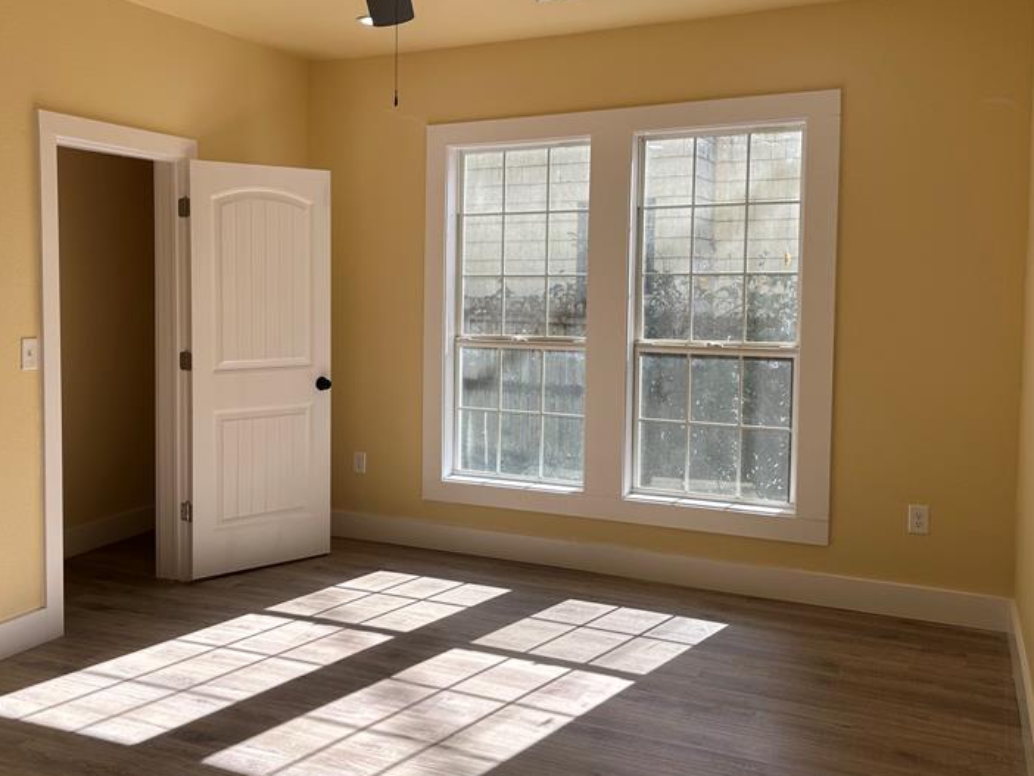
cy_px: 348
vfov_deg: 40.7
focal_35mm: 35
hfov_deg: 52.0
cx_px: 379
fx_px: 1046
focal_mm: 6.86
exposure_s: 1/714
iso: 80
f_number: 1.78
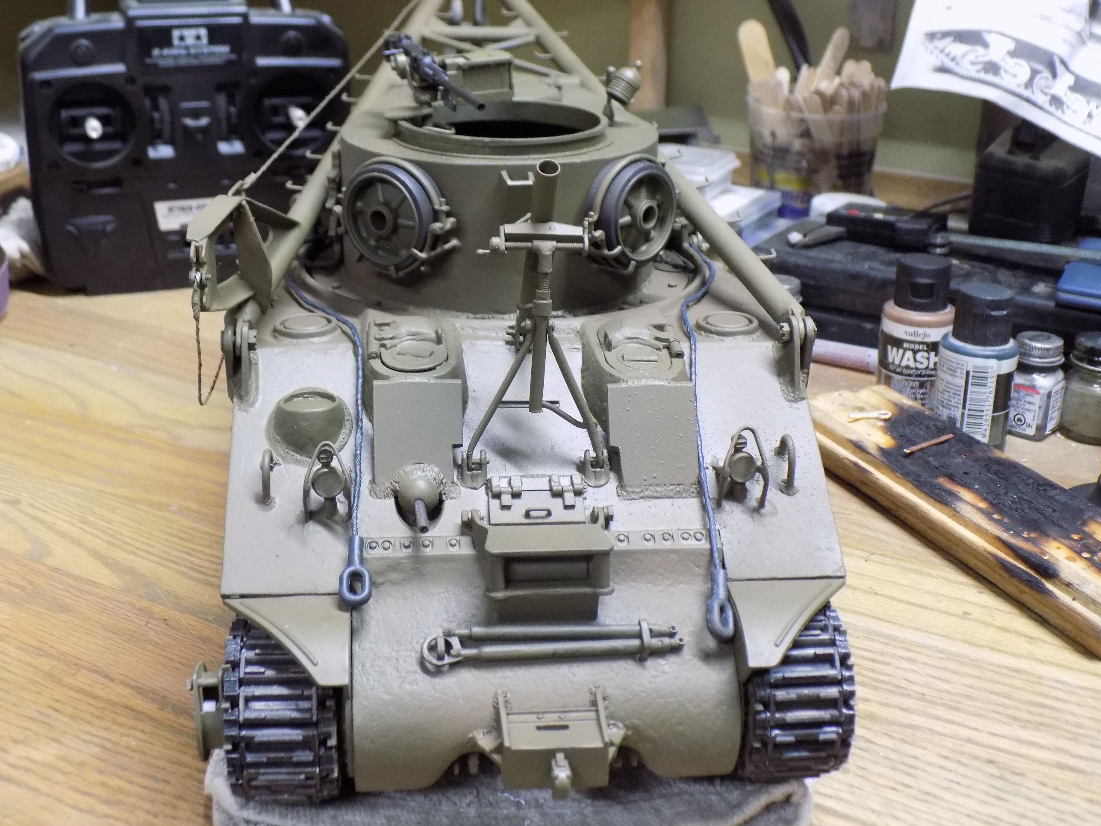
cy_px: 413
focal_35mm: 46
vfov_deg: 31.5
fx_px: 1463
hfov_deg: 41.2
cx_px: 550
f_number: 3.7
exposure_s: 1/15
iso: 400
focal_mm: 8.1
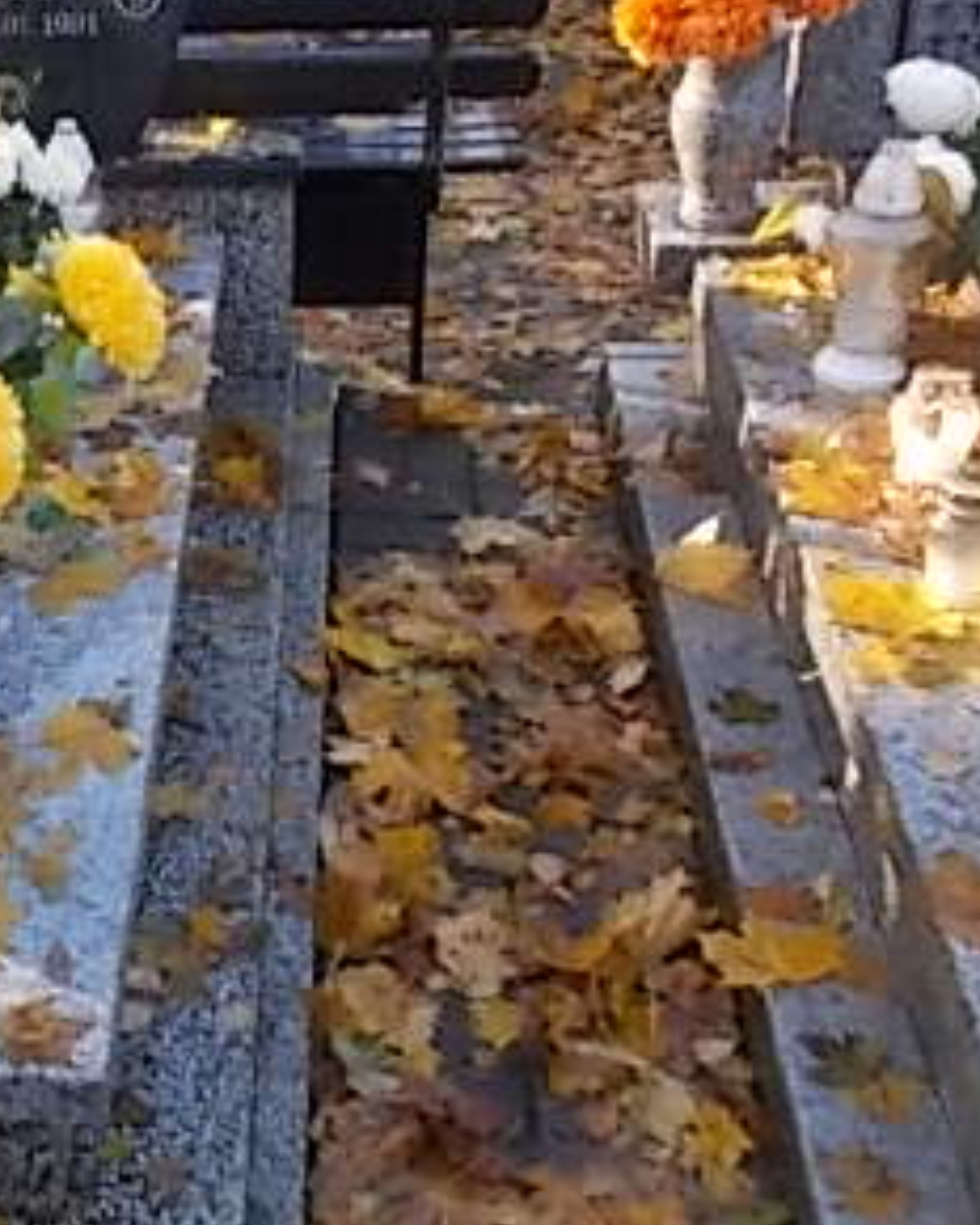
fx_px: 2030
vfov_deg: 33.5
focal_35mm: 56
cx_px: 8
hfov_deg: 25.8
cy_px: 515
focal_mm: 4.6
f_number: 3.2
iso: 80
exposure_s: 1/60
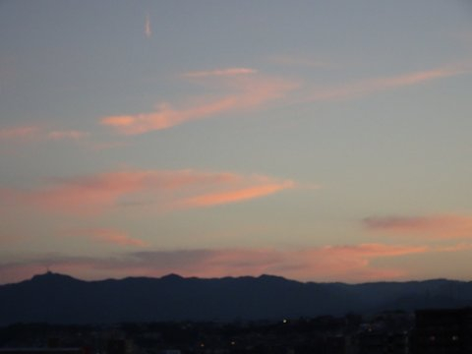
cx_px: 236
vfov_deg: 12.0
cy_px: 177
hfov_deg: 16.0
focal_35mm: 123
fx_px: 1677
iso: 640
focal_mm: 20.96
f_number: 5.6
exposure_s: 1/125
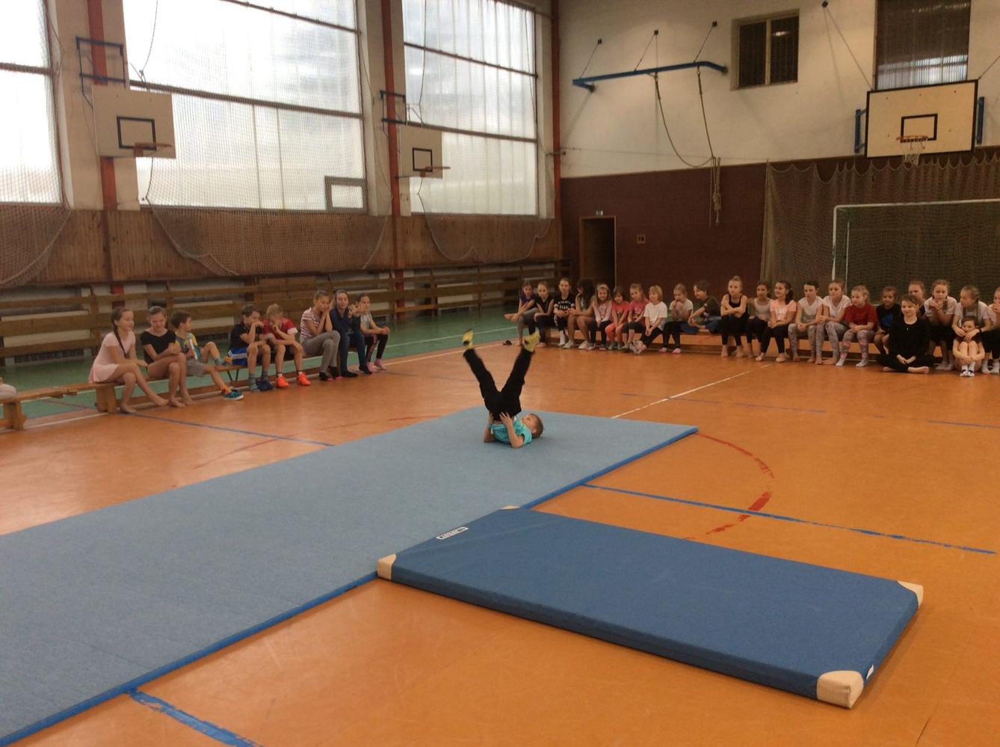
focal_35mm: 32
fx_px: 923
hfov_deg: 56.9
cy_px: 374
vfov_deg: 44.0
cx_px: 500
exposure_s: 1/50
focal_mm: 3.3
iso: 40
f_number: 2.4
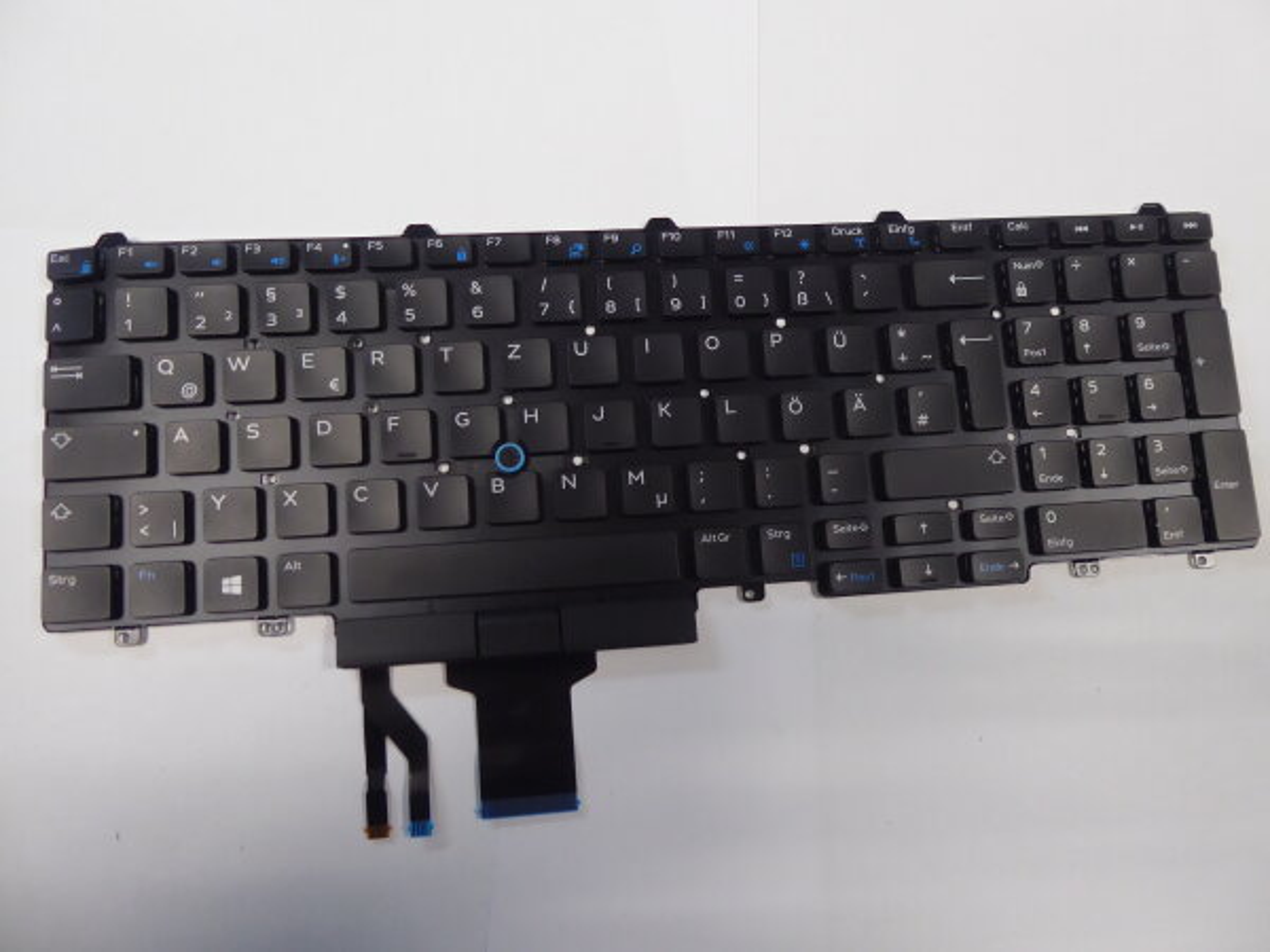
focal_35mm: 25
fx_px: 917
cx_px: 635
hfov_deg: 69.4
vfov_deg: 54.9
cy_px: 476
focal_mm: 4.3
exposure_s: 1/60
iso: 400
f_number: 3.3
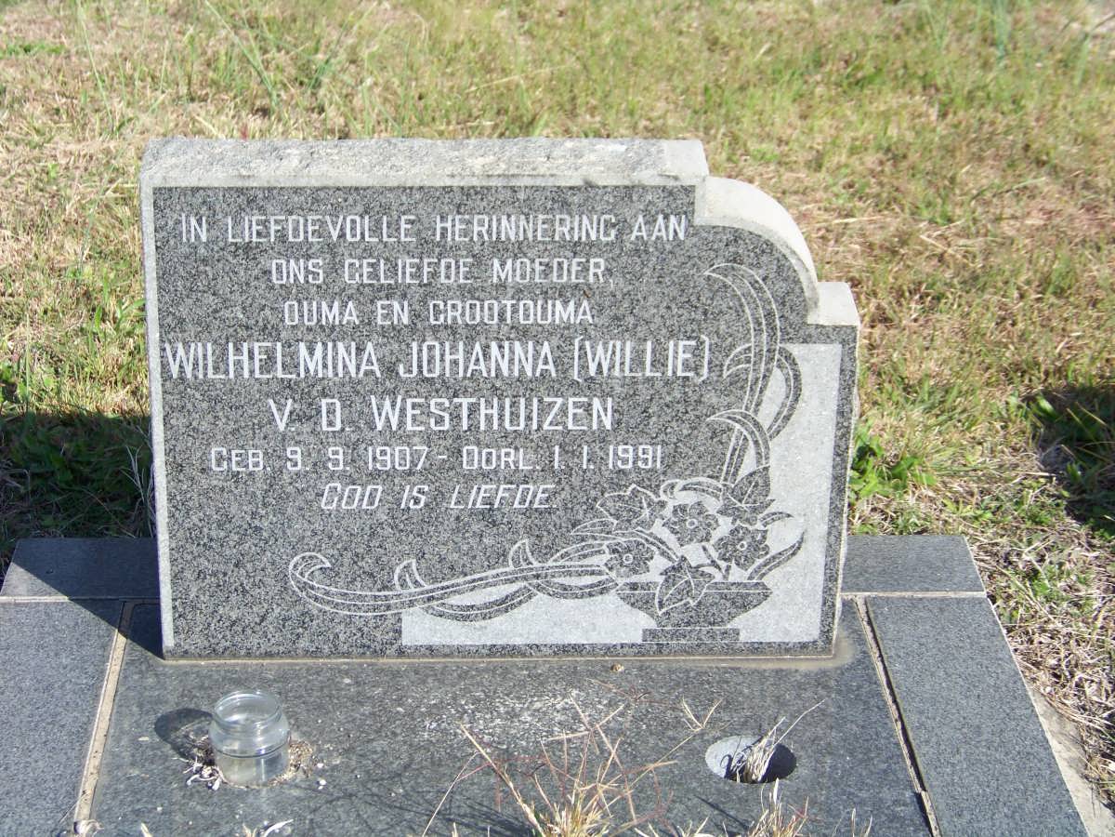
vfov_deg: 18.9
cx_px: 558
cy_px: 418
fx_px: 2512
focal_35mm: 78
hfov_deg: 25.0
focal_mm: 13.2
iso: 64
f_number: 3.2
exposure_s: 1/500
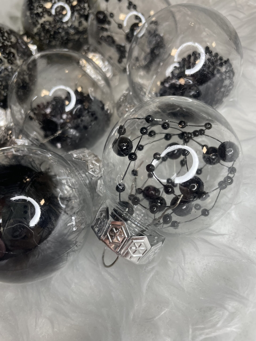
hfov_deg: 53.1
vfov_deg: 67.3
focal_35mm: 26
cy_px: 170
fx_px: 256
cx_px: 128
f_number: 1.6
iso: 64
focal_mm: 4.2
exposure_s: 1/100
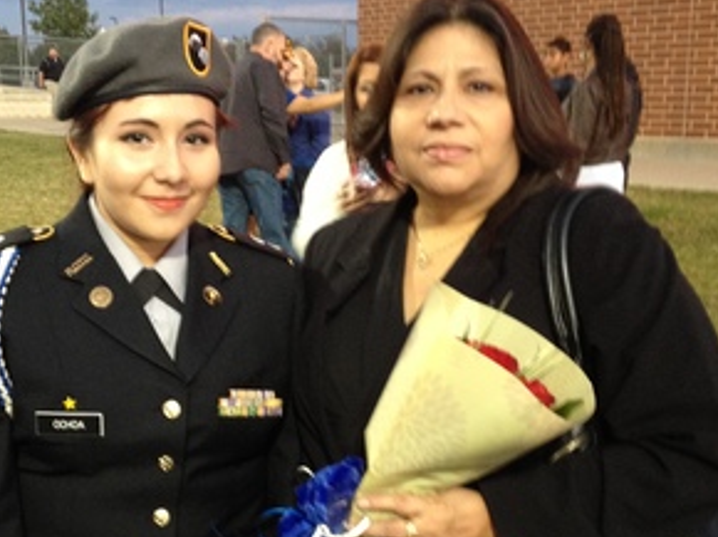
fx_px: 1202
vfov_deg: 25.1
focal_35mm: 58
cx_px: 297
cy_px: 351
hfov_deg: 33.2
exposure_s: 1/20
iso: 200
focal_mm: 4.28
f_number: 2.4
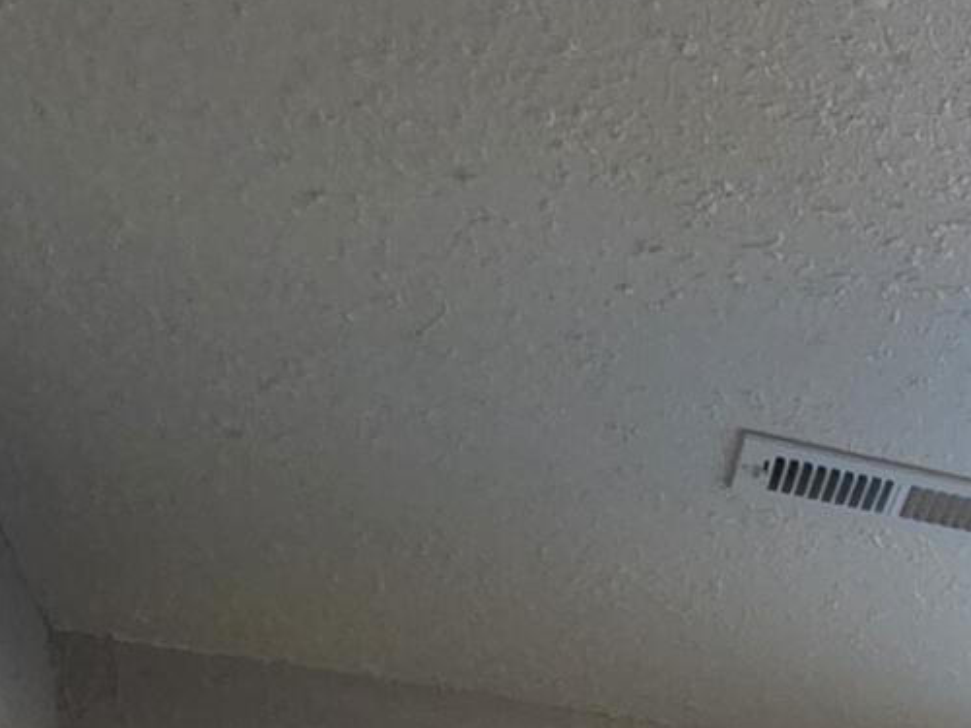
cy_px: 2095
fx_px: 2188
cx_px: 1791
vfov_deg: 11.8
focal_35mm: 78
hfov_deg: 18.8
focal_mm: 2.2
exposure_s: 1/60
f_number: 1.9
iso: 640
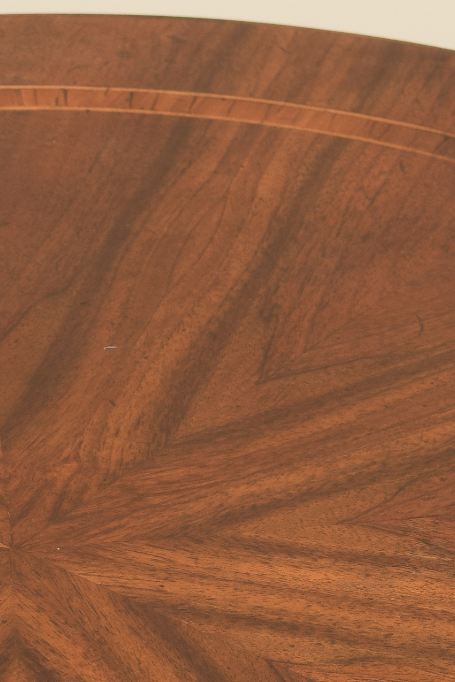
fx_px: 3980
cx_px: 55
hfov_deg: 6.5
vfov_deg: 9.7
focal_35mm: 210
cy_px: 670
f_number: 8
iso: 180
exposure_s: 1/60
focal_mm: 36
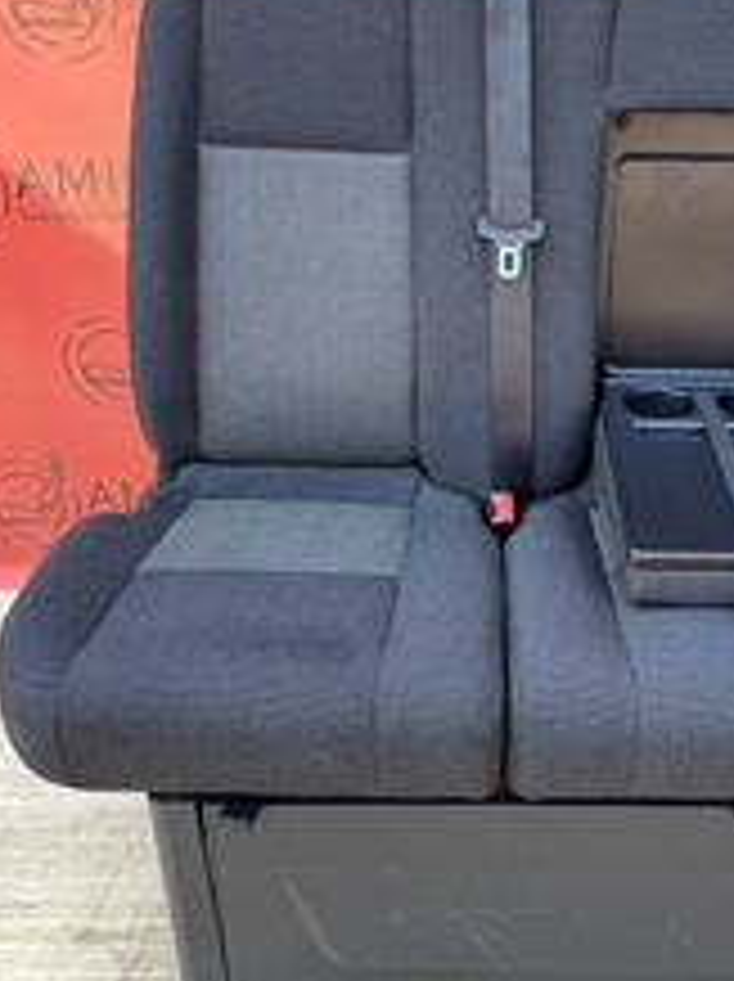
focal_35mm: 43
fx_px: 1218
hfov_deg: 33.1
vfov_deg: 43.6
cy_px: 387
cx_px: 513
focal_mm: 5.1
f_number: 1.6
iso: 64
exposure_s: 1/121
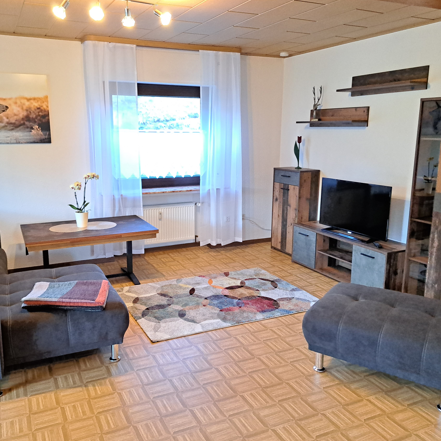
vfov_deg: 55.6
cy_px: 221
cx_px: 182
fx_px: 418
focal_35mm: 29
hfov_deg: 55.3
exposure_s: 1/50
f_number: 1.8
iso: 320
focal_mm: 5.23
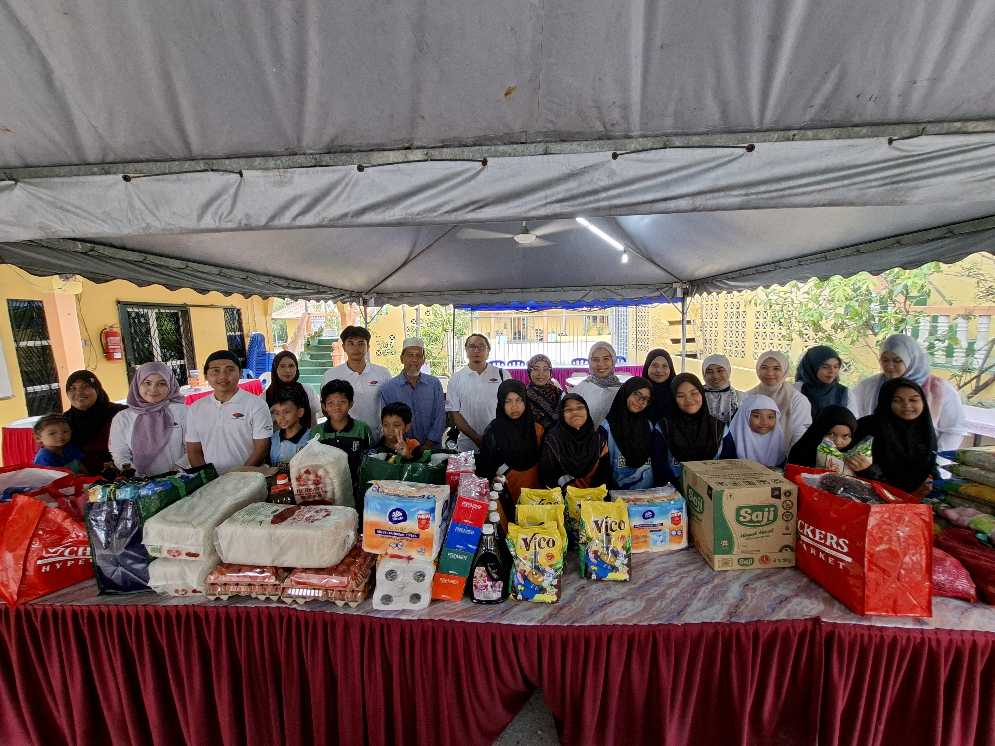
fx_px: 374
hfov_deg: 106.2
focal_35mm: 13
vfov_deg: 89.9
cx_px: 498
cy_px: 373
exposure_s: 1/40
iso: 40
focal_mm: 1.74
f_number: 2.2
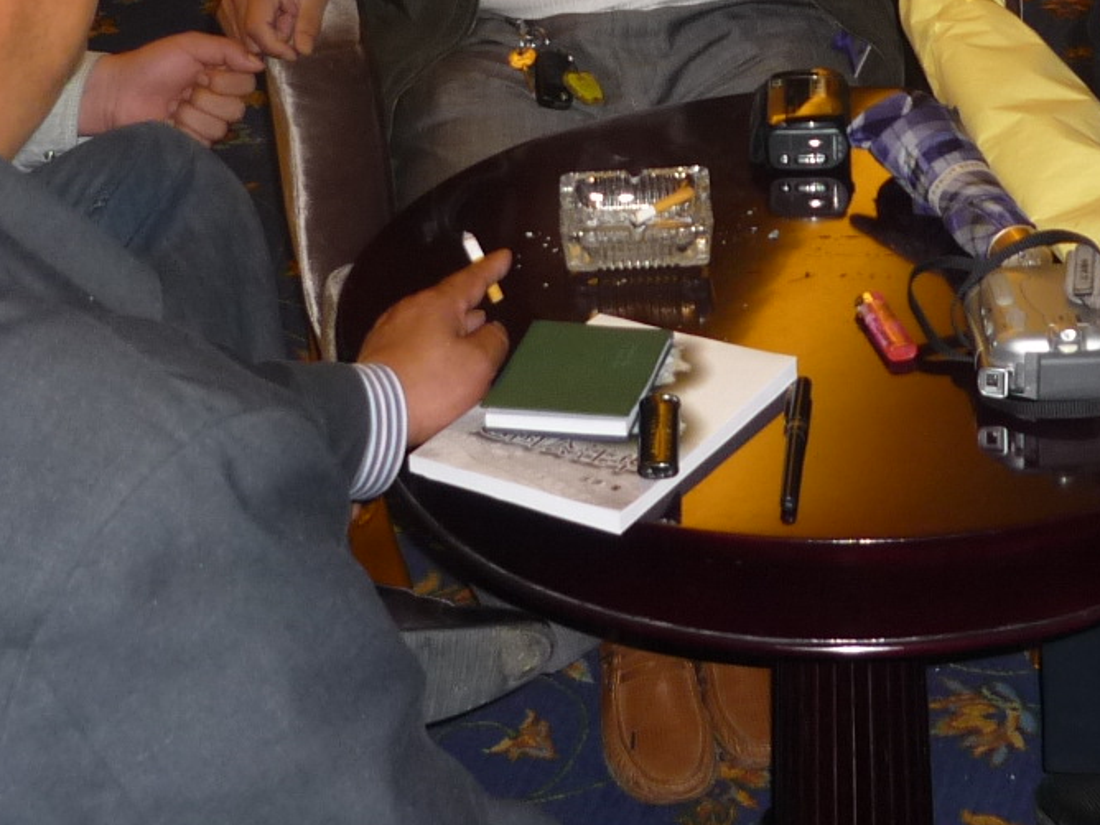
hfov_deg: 24.6
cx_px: 726
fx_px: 2510
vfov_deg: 18.1
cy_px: -43
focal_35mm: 79
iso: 160
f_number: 2.8
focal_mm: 5.5
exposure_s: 1/30
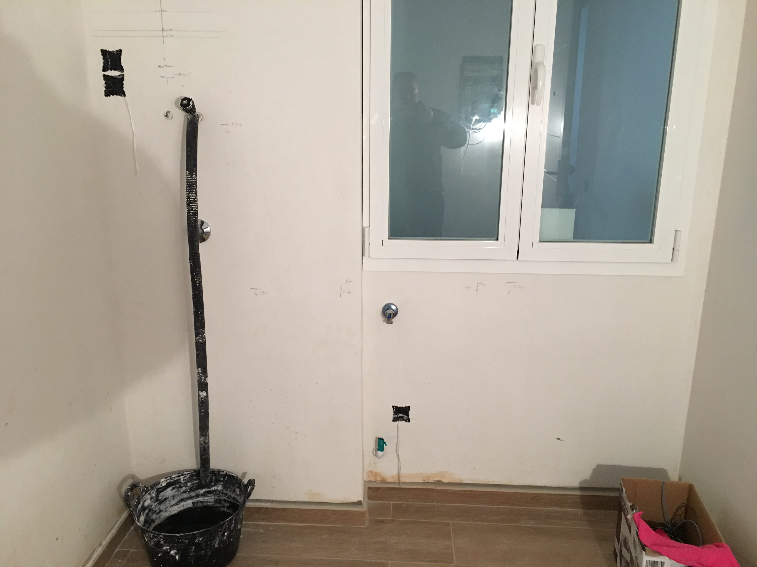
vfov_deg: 48.2
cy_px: 284
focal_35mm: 29
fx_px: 634
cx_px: 378
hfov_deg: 61.7
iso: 100
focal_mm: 4.15
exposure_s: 1/17
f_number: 2.2
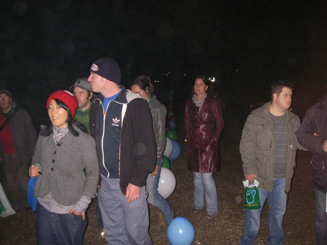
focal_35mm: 38
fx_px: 359
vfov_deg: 37.7
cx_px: 164
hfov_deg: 49.0
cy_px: 122
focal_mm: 6.3
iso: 400
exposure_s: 1/40
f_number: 3.3
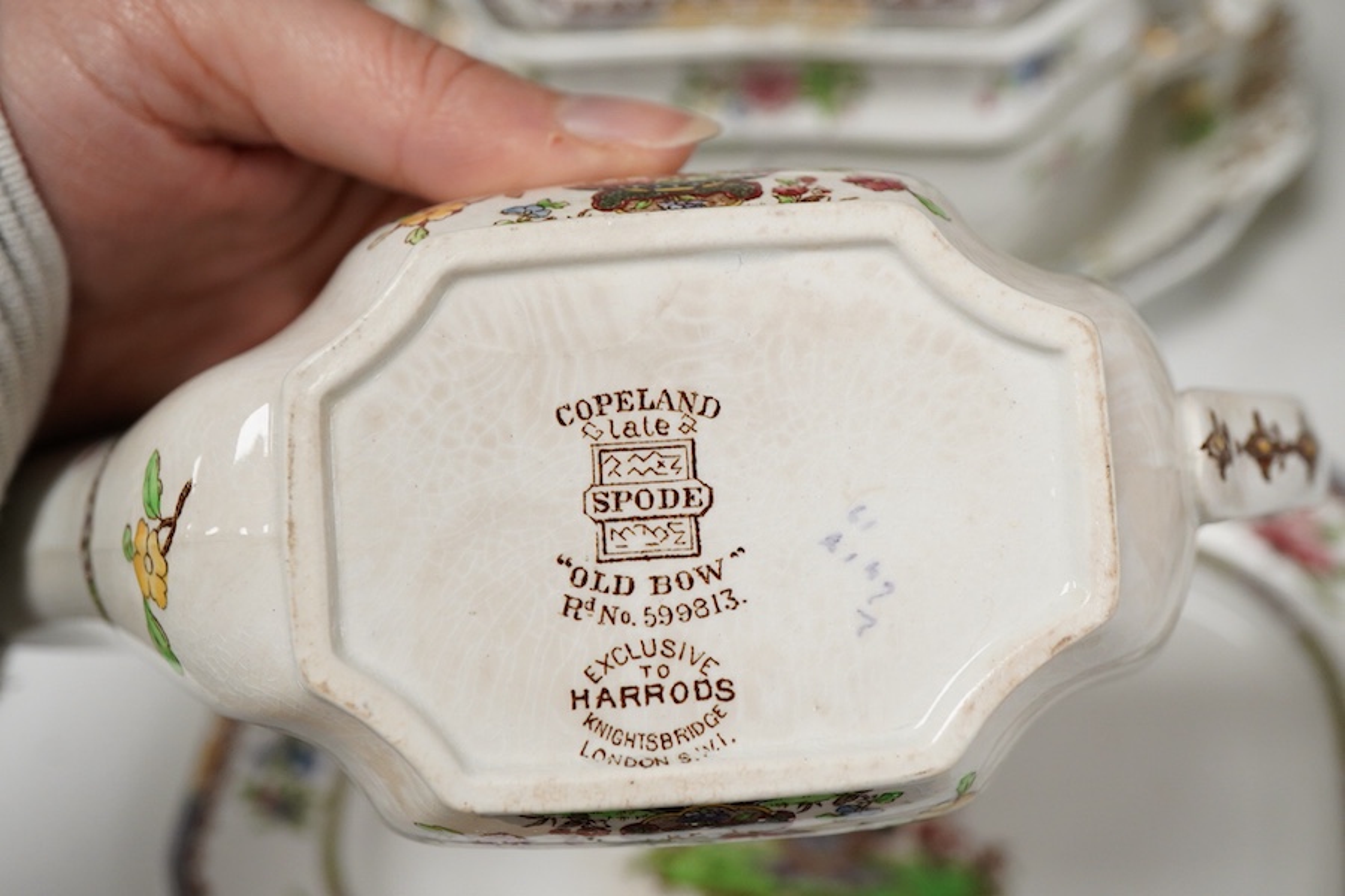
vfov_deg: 29.9
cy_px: 448
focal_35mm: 45
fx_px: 1681
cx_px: 672
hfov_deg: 43.6
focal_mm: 30
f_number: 9
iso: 1250
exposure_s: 1/125
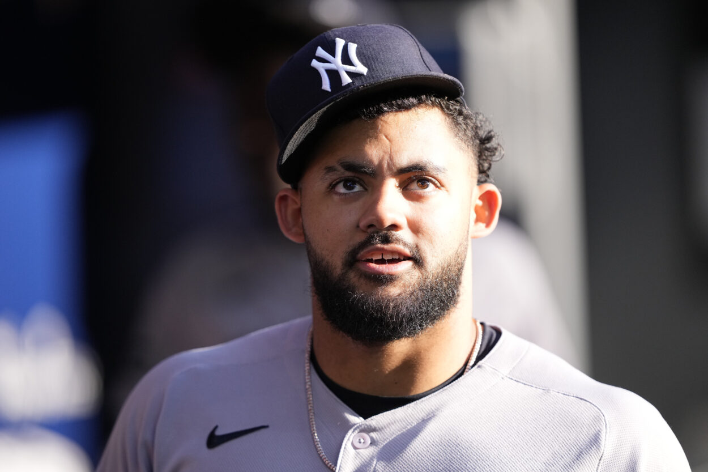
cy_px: 236
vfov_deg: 3.4
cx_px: 354
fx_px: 7865
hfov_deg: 5.2
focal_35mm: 400
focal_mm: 400
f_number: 2.8
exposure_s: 1/3200
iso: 1600
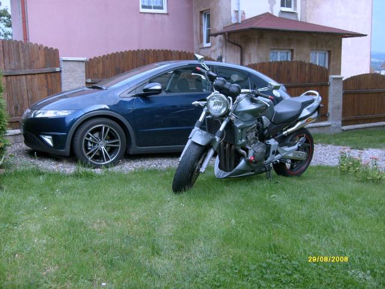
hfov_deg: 52.6
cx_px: 192
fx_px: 389
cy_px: 144
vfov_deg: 40.7
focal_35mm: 35
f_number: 2.8
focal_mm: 5.8
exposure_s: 1/90
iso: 80
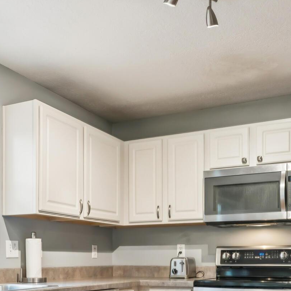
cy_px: 280
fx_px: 418
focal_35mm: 44
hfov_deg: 38.3
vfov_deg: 35.3
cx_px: 139
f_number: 2.8
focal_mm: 14
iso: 800
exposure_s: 1/100
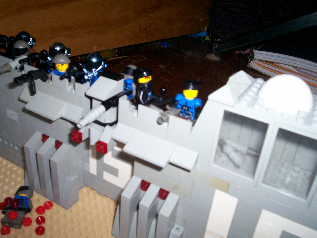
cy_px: 119
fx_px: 330
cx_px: 158
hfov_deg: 51.4
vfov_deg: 39.7
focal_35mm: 36
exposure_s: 1/64
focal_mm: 5.9
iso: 140
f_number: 4.5
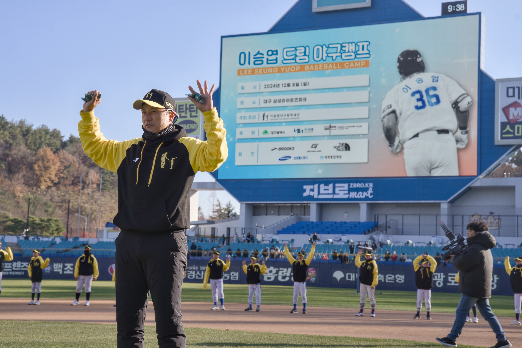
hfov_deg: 31.9
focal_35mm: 63
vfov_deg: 21.6
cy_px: 174
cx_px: 261
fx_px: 913
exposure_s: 1/200
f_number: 8
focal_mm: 63
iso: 100
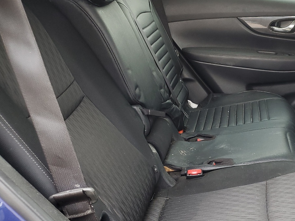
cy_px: 125
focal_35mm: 46
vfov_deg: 31.5
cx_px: 255
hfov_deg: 38.9
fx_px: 392
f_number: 1.5
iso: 74
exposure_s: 1/120
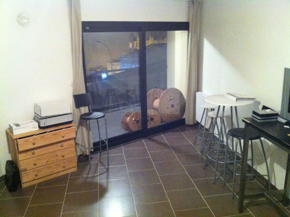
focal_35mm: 35
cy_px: 108
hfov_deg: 52.7
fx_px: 293
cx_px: 145
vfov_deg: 40.6
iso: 1000
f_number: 2.8
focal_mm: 3.85
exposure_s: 1/15
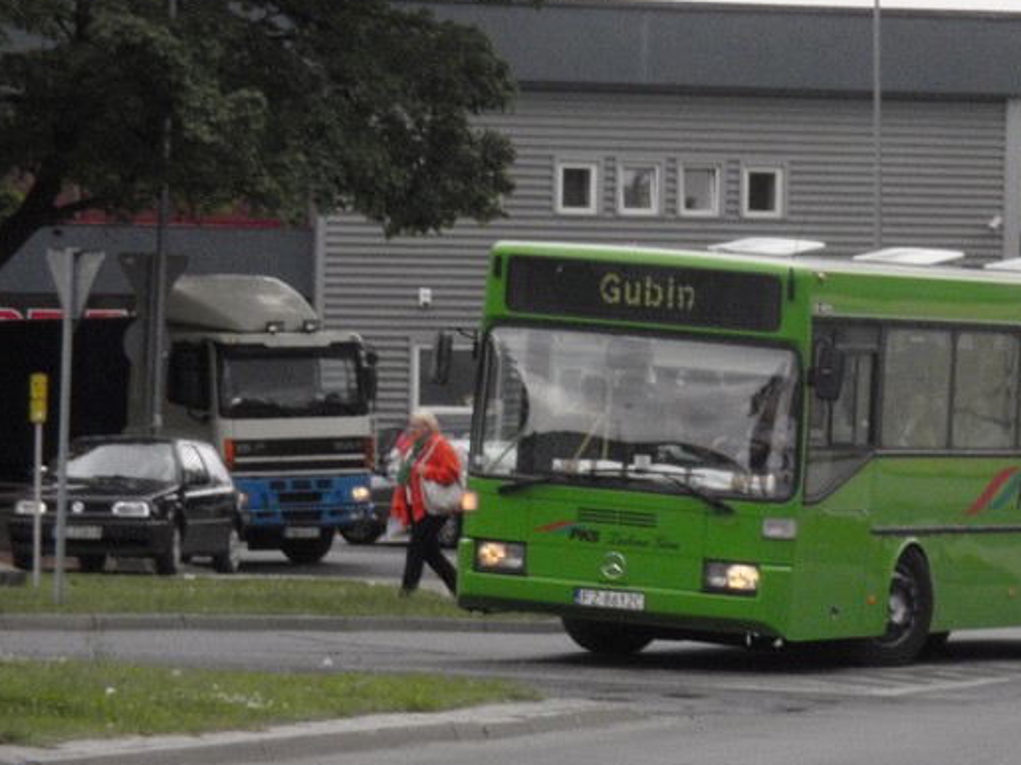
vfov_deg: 5.8
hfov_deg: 7.8
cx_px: 854
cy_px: 195
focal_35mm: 255
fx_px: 7519
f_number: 5.6
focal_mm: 26.2
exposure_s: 1/500
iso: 400
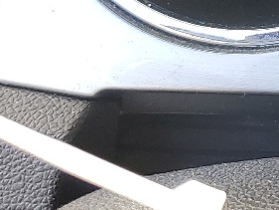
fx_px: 1193
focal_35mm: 148
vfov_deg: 9.8
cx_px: 668
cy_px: -89
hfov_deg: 11.2
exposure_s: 1/169
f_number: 1.5
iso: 50
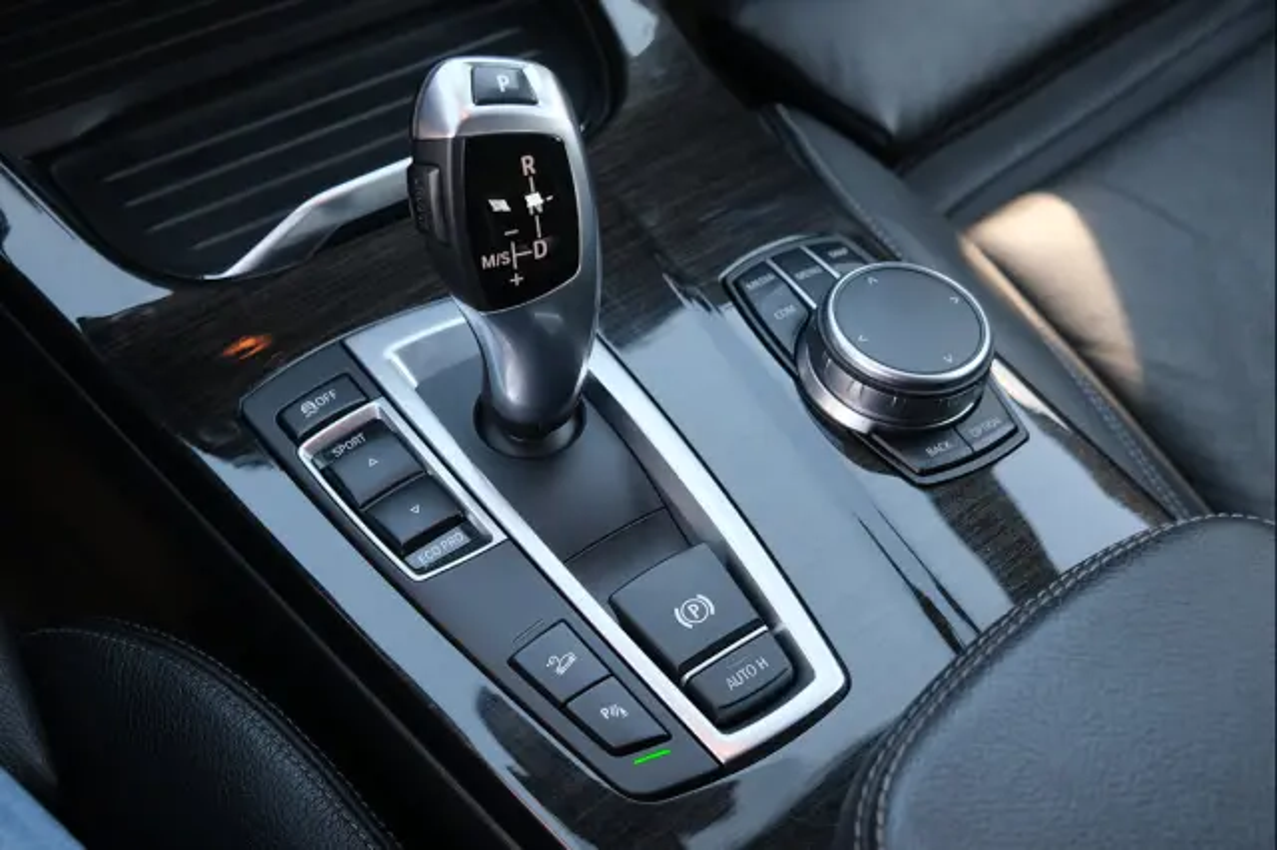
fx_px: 1489
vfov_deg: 31.9
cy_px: 425
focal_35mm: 42
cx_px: 638
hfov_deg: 46.4
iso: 320
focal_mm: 27.7
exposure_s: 1/42
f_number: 4
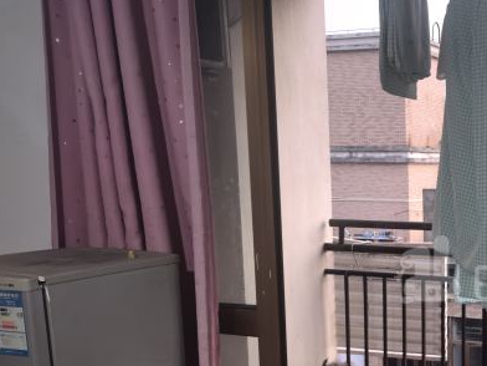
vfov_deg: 29.3
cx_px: 493
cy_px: 270
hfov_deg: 35.1
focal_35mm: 49
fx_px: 689
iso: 640
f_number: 1.4
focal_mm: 6.98
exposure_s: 1/33.3
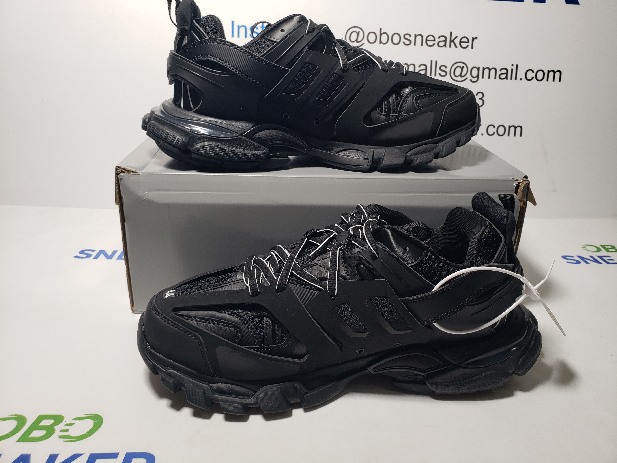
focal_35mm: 26
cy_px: 232
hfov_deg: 67.3
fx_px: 463
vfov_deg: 53.1
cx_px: 308
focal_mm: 4.3
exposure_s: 1/135
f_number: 2.4
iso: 50
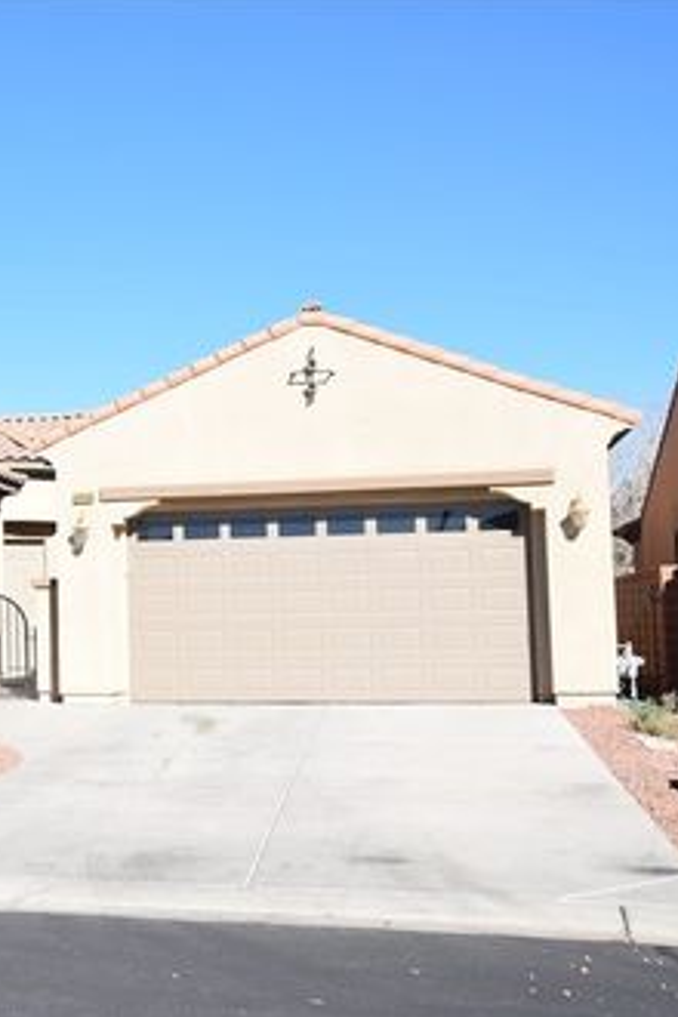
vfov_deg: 39.6
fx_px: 1412
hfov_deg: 25.1
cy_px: 508
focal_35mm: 50
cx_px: -68
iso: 200
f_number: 11
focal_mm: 22
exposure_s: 1/500
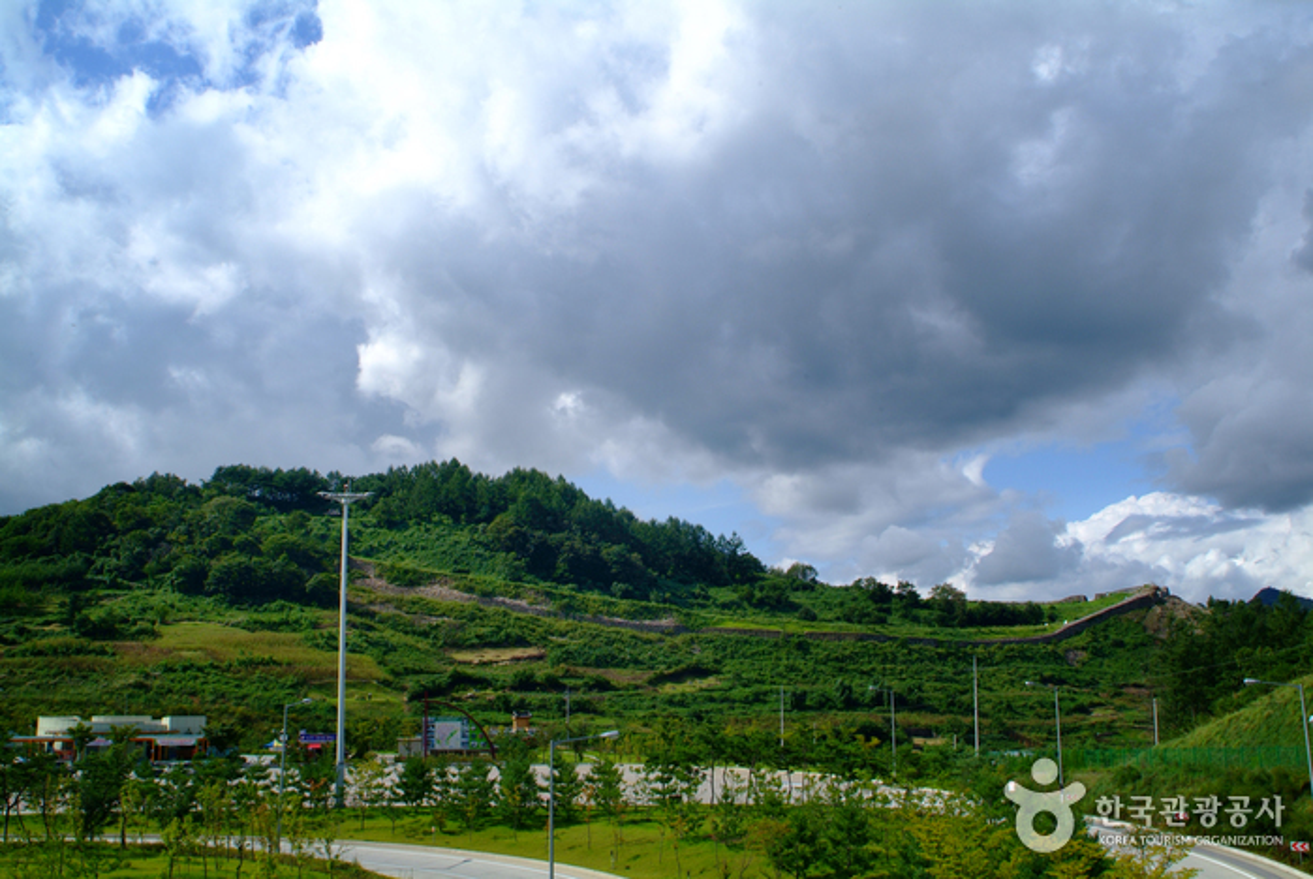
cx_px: 656
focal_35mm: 30
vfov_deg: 43.7
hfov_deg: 61.9
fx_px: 1096
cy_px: 440
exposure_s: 1/125
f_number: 13
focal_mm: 20
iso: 100
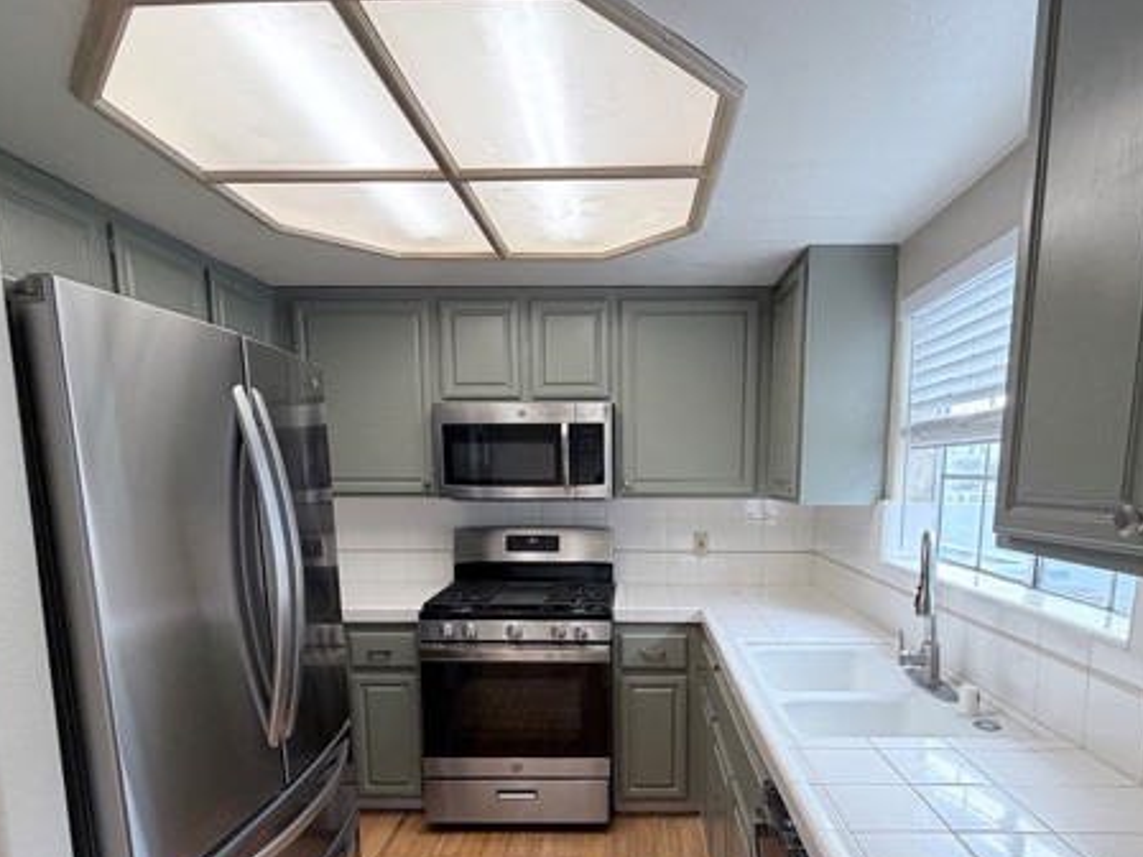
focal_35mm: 20
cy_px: 566
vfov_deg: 64.4
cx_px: 625
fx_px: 660
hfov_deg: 81.5
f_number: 2.2
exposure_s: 1/120
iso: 125
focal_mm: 2.22
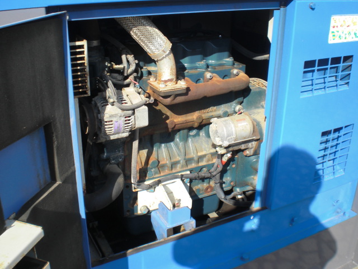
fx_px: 393
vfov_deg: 37.7
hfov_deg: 49.0
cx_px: 179
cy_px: 134
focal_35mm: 38
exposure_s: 1/200
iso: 64
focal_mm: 6.3
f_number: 5.6
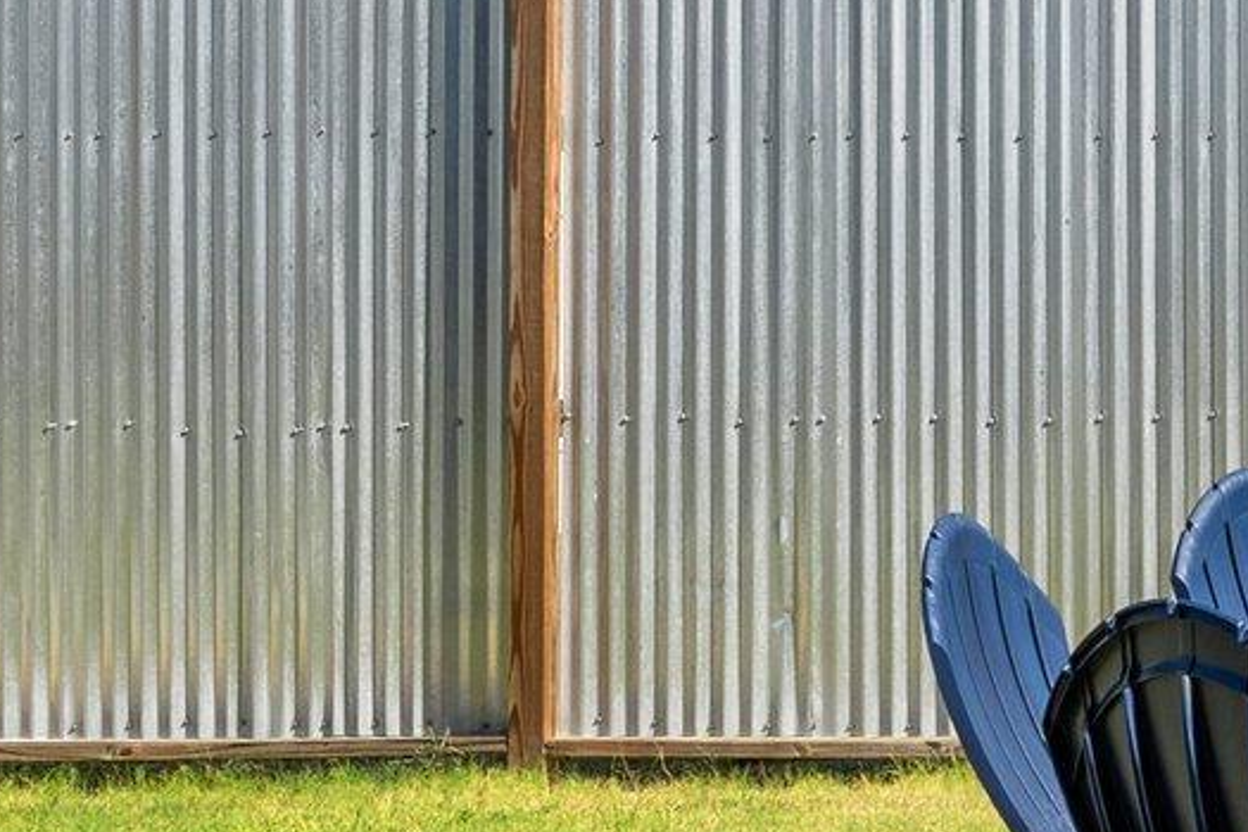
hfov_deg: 14.6
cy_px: 46
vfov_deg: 11.2
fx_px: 4194
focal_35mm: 121
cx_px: 2322
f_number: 10
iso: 100
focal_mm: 20.8
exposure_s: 1/40
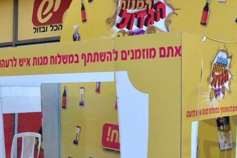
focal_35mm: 66
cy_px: 81
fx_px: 435
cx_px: 130
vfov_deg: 20.6
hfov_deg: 30.5
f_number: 6.3
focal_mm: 18
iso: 400
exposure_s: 1/160
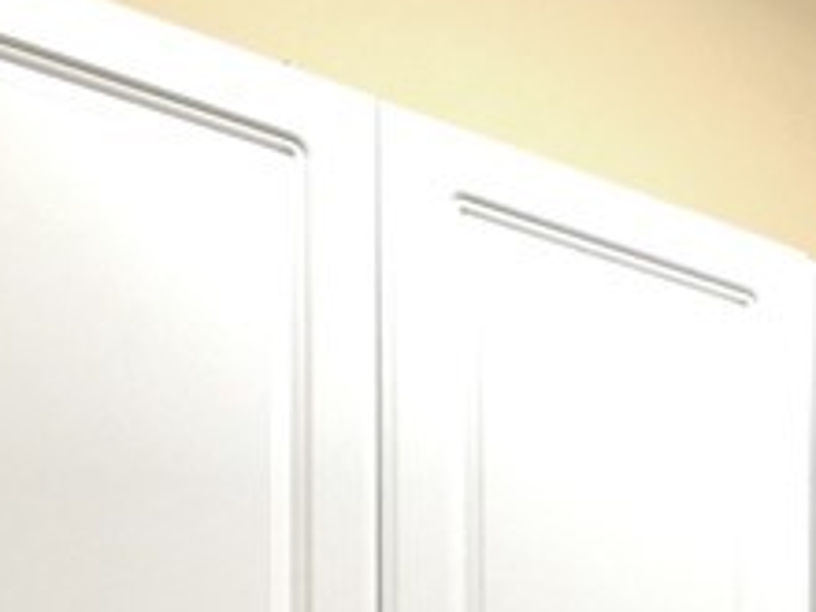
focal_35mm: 65
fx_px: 1532
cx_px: 870
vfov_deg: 17.5
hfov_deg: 27.6
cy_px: 1152
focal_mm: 7
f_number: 4
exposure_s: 1/10
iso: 400
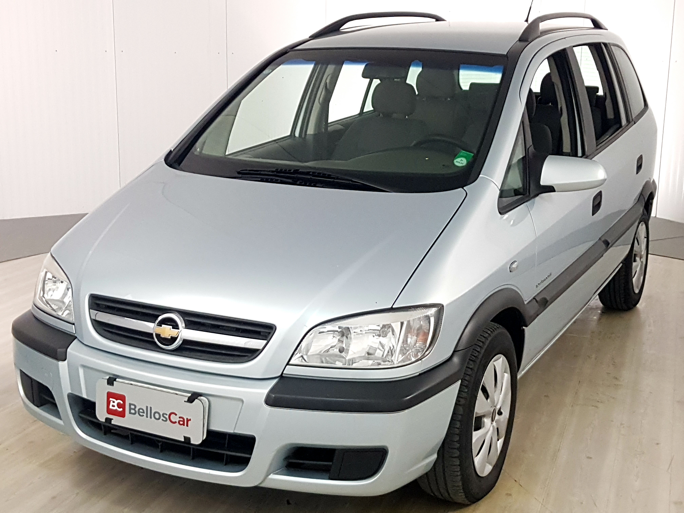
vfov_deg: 53.1
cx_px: 342
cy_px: 256
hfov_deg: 67.3
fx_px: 514
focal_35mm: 26
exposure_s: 1/60
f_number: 1.7
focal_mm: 4.2
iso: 200
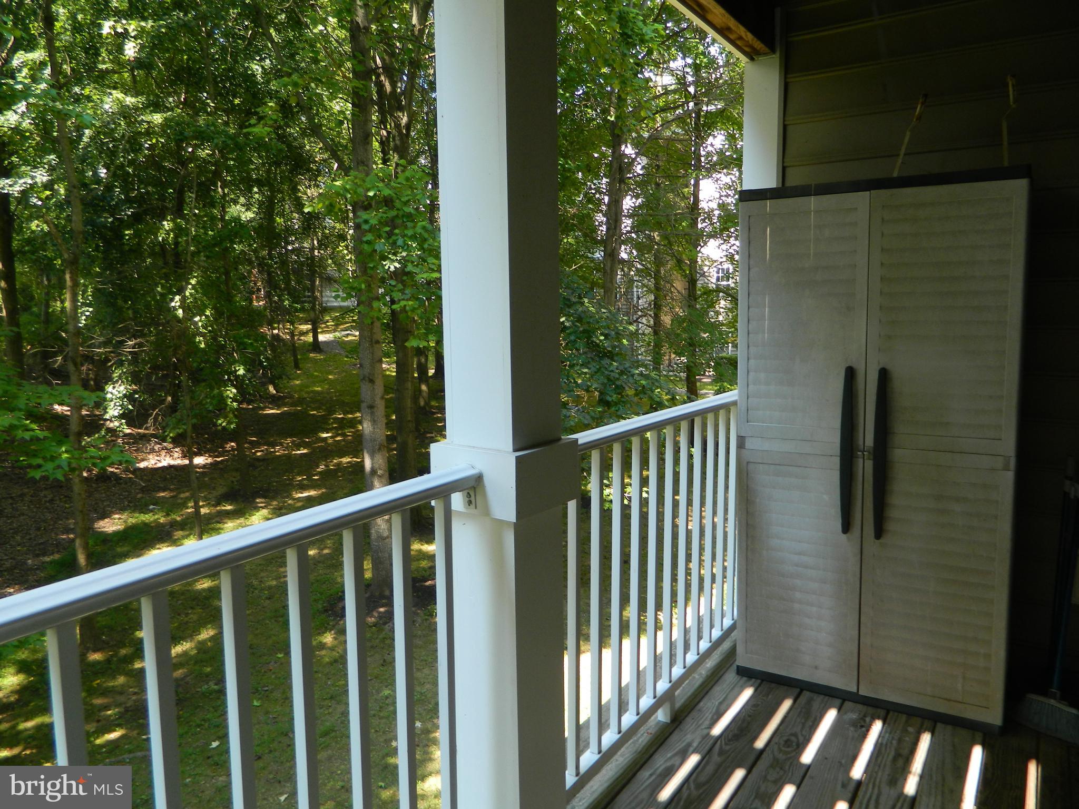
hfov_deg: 69.4
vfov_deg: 54.9
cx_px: 540
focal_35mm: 25
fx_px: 779
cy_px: 404
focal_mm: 4.5
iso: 80
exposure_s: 1/80
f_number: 3.1
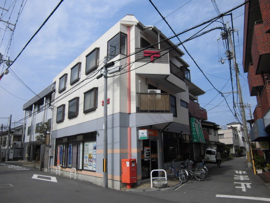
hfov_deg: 67.3
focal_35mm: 26
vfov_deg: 53.1
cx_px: 135
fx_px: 203
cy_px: 102
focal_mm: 4.7
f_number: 7.9
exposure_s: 1/200
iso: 100
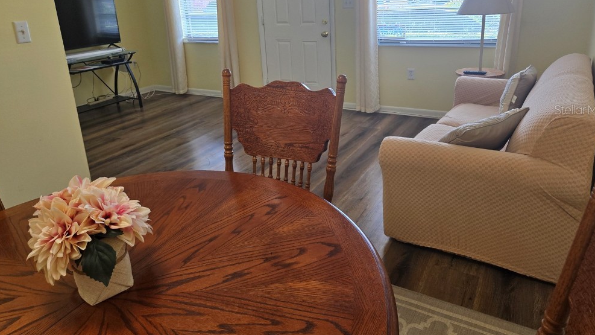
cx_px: 303
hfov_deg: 71.9
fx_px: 410
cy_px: 109
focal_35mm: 26
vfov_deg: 43.7
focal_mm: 5.4
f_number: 1.8
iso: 80
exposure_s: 1/120
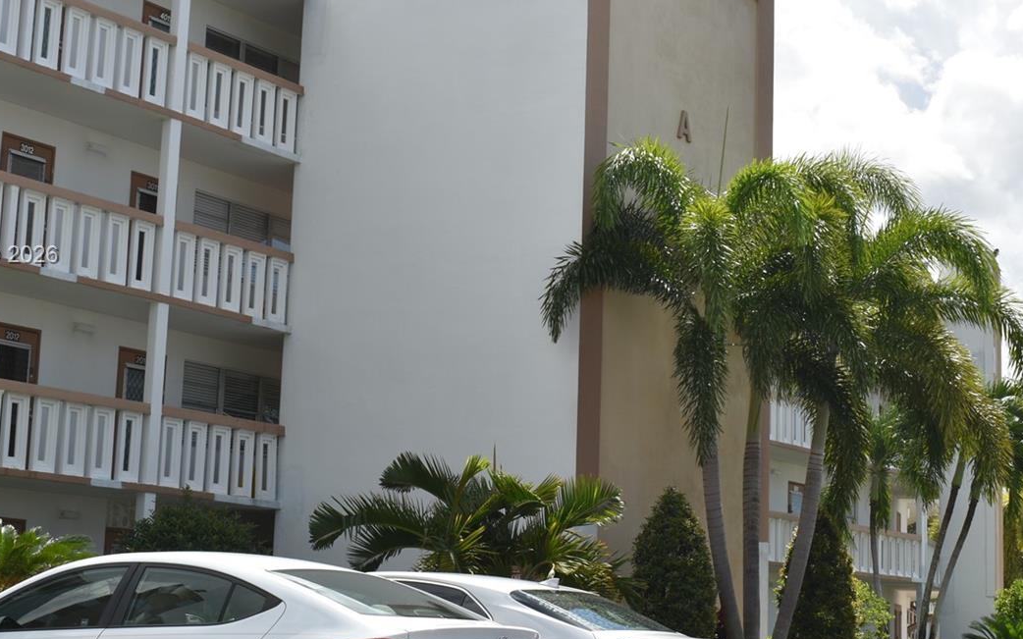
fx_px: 2029
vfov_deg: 17.9
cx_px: 538
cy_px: 256
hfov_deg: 28.3
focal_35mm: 73
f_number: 10
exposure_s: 1/200
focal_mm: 31
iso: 100
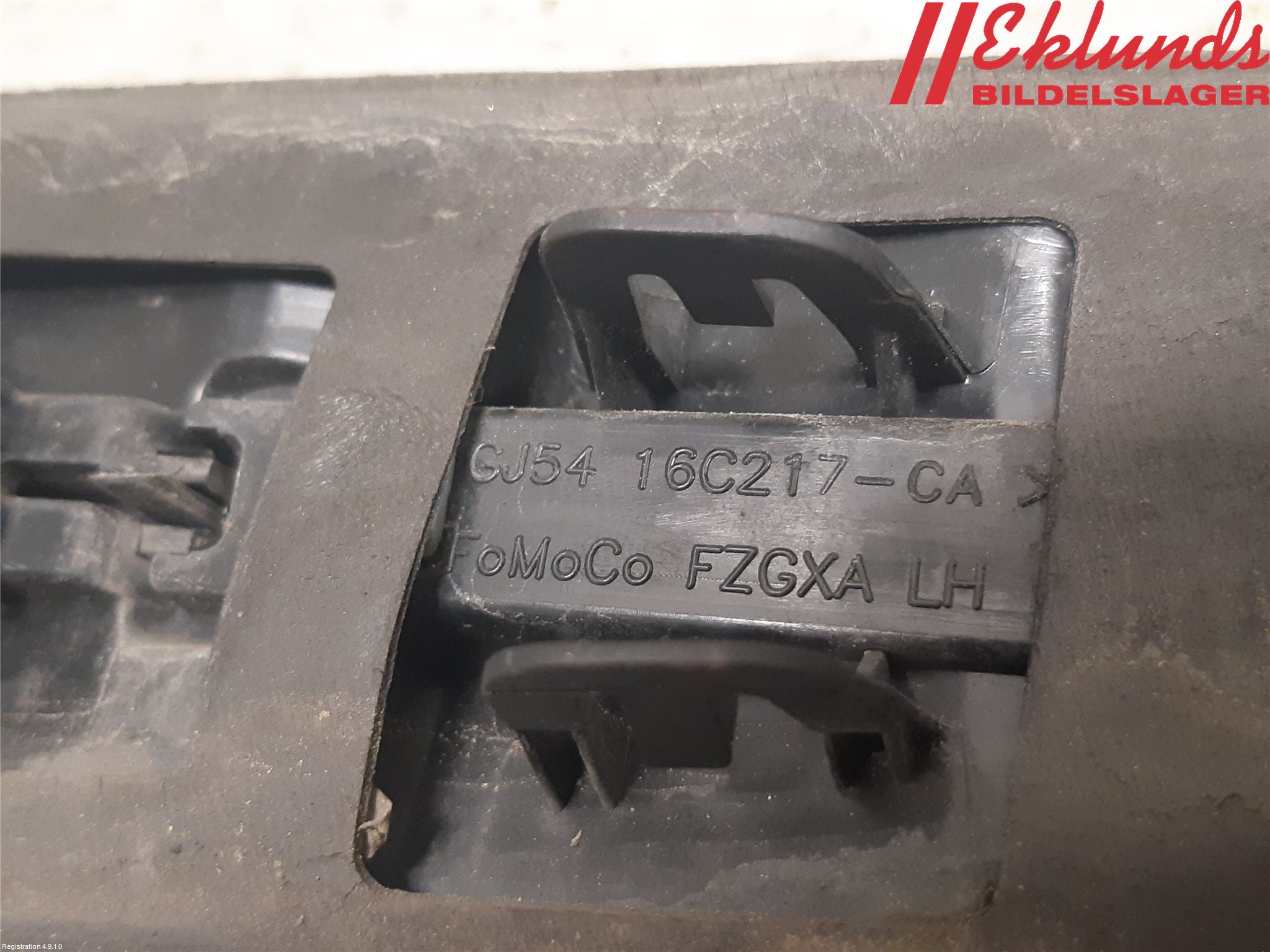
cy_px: 476
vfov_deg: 53.1
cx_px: 635
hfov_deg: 67.3
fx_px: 954
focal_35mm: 26
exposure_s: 1/25
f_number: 1.7
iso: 250
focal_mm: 3.93
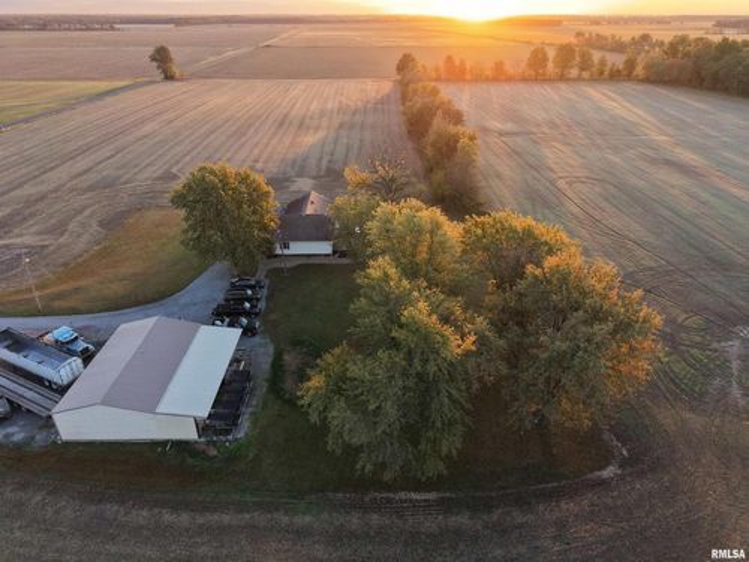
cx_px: 374
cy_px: 281
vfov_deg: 56.8
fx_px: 519
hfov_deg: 71.6
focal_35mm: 24
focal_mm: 8.67
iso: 400
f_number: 1.8
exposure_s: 1/500
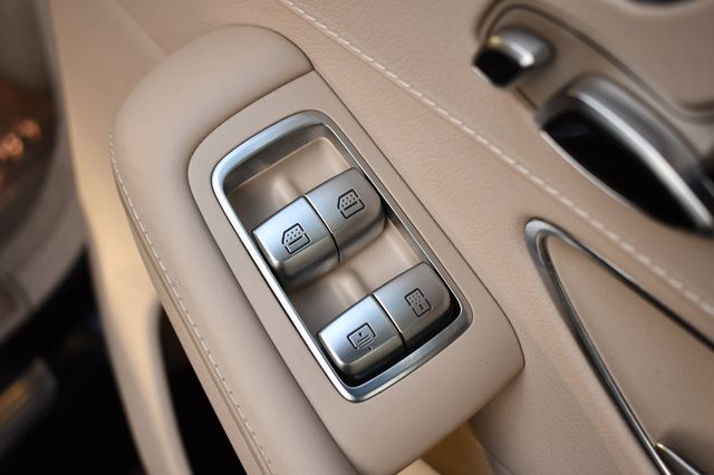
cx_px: 357
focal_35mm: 51
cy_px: 238
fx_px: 1011
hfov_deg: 38.9
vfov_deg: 26.5
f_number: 4.5
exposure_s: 1/250
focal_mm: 34
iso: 560
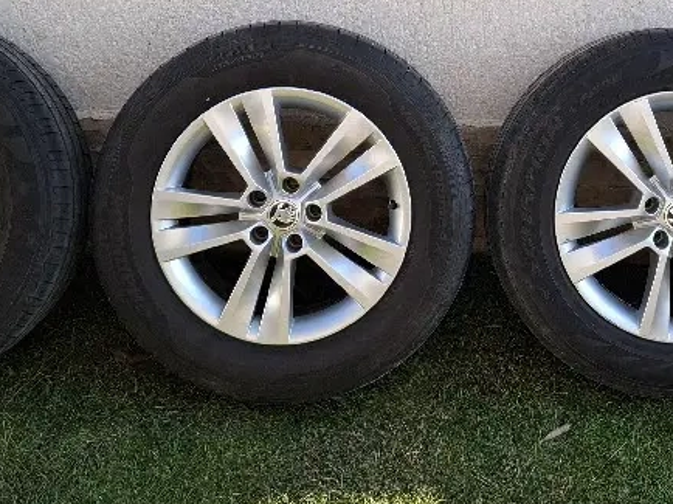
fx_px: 1030
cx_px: 462
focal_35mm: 53
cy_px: 91
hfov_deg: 35.7
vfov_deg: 26.9
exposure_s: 1/167
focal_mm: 5.54
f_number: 1.8
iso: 50
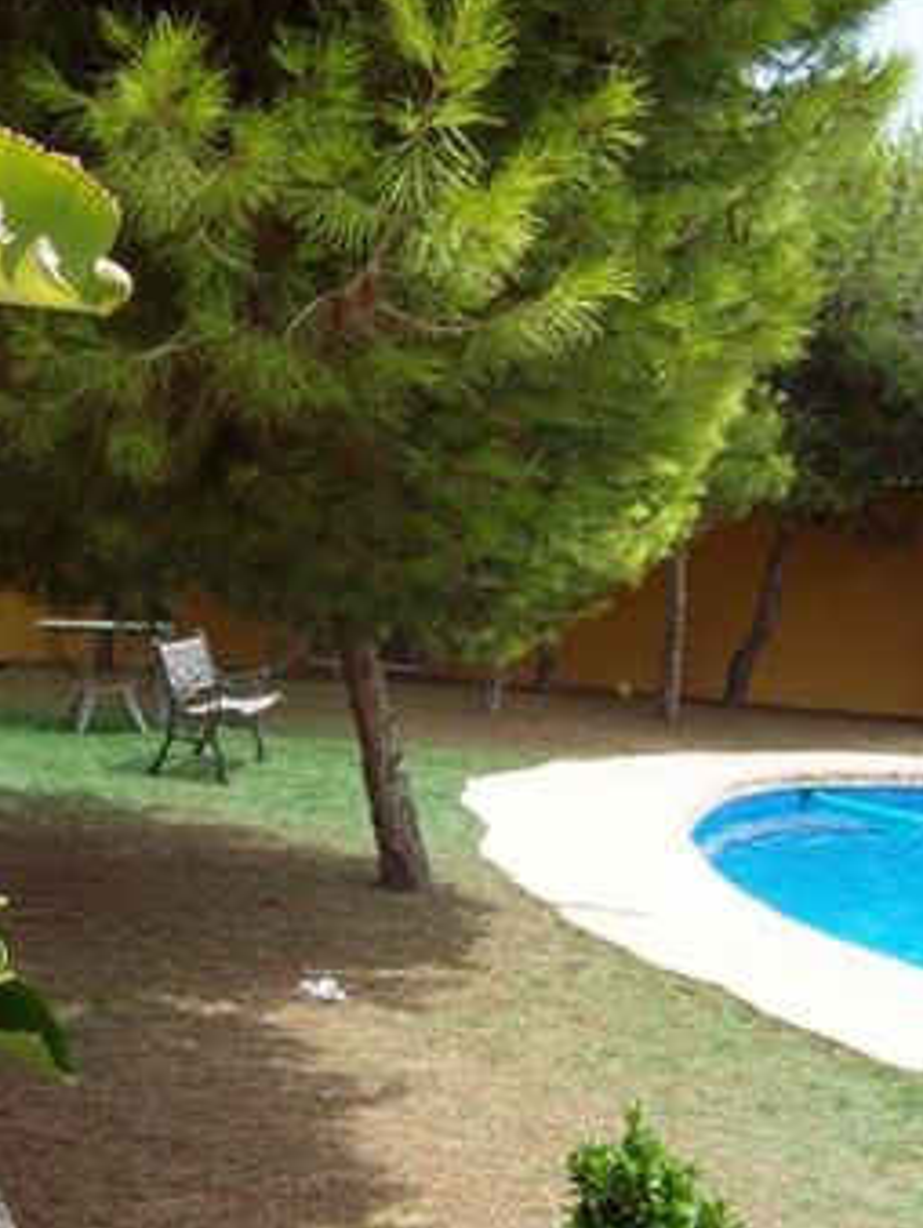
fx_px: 2663
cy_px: 708
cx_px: 202
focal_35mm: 75
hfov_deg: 19.5
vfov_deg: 25.9
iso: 80
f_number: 4.8
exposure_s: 1/313
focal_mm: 6
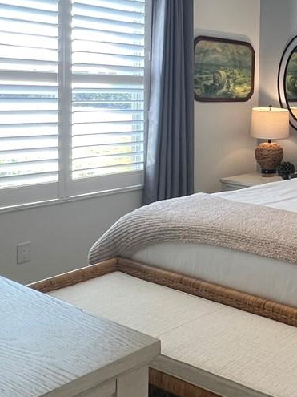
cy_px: 119
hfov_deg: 28.5
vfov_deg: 43.9
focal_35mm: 42
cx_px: 382
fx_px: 481
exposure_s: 1/120
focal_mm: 1.57
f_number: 1.8
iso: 160
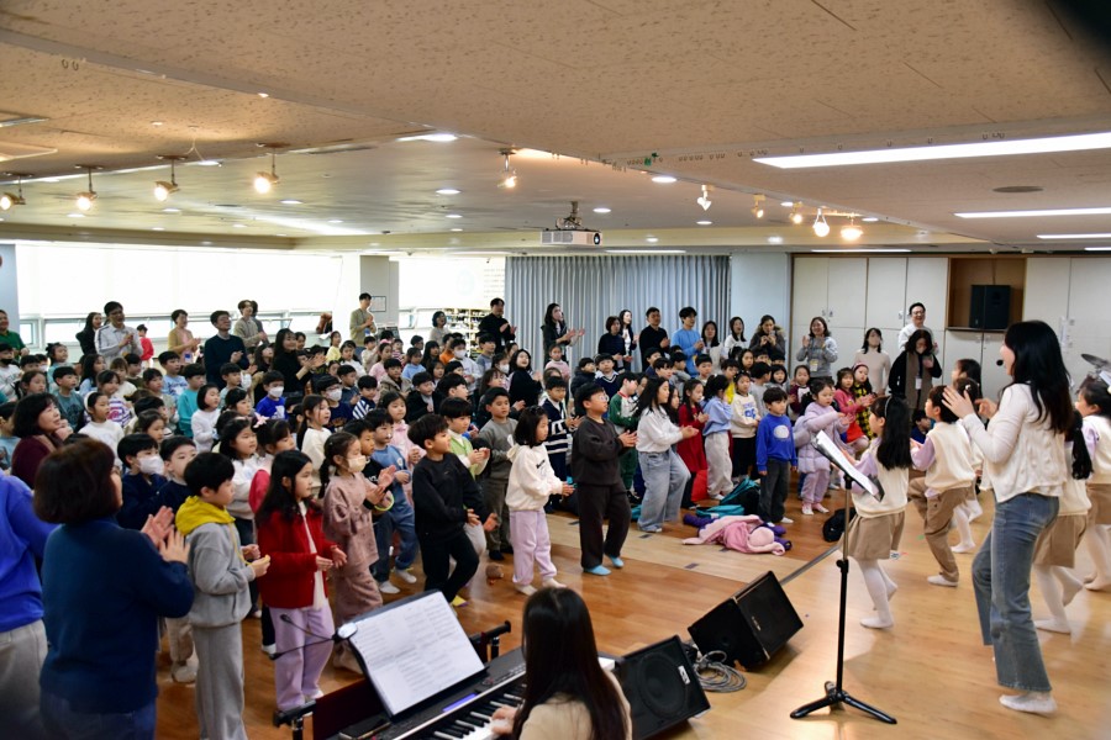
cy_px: 370
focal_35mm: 33
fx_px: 1018
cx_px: 556
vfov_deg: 40.0
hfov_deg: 57.2
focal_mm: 22
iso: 800
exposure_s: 1/100
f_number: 5
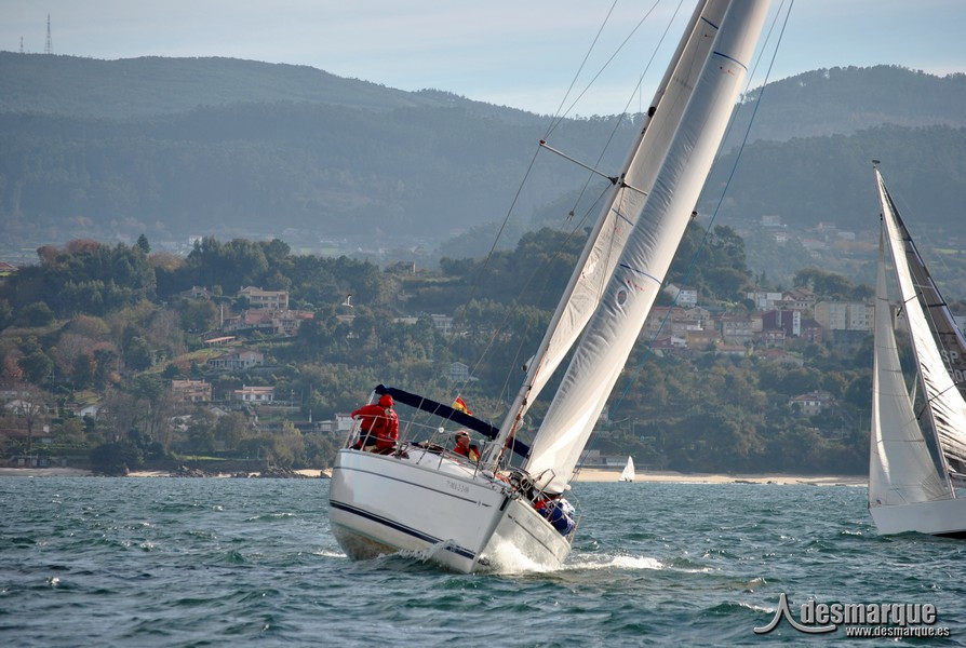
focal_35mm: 188
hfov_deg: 10.9
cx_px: 483
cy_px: 324
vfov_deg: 7.4
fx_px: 5041
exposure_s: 1/500
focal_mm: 125
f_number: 5.6
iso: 100
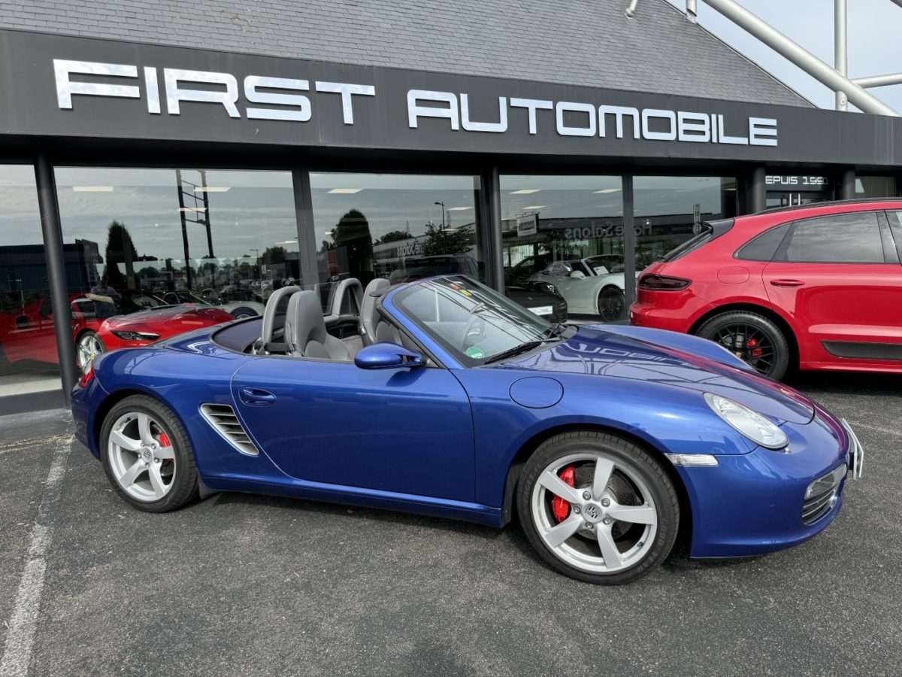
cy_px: 338
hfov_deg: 71.6
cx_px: 451
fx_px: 625
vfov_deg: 56.8
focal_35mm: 24
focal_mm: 6.76
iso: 80
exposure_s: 1/1395
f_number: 1.78
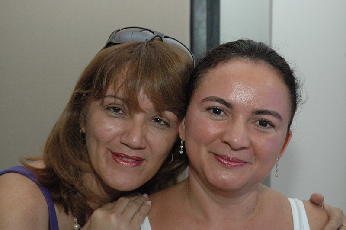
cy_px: 115
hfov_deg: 29.3
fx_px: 663
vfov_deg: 19.7
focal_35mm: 69
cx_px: 173
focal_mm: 46
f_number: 7.1
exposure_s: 1/60
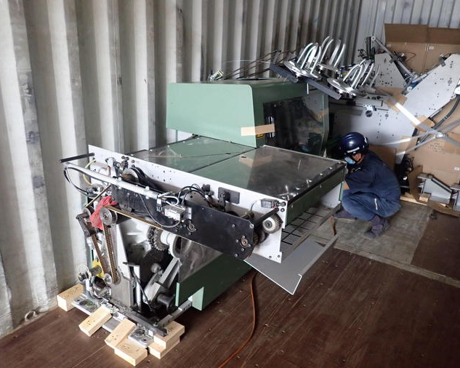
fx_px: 367
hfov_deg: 64.0
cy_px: 182
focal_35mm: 27
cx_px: 246
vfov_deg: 53.2
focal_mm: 4.5
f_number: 2
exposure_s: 1/40
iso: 500
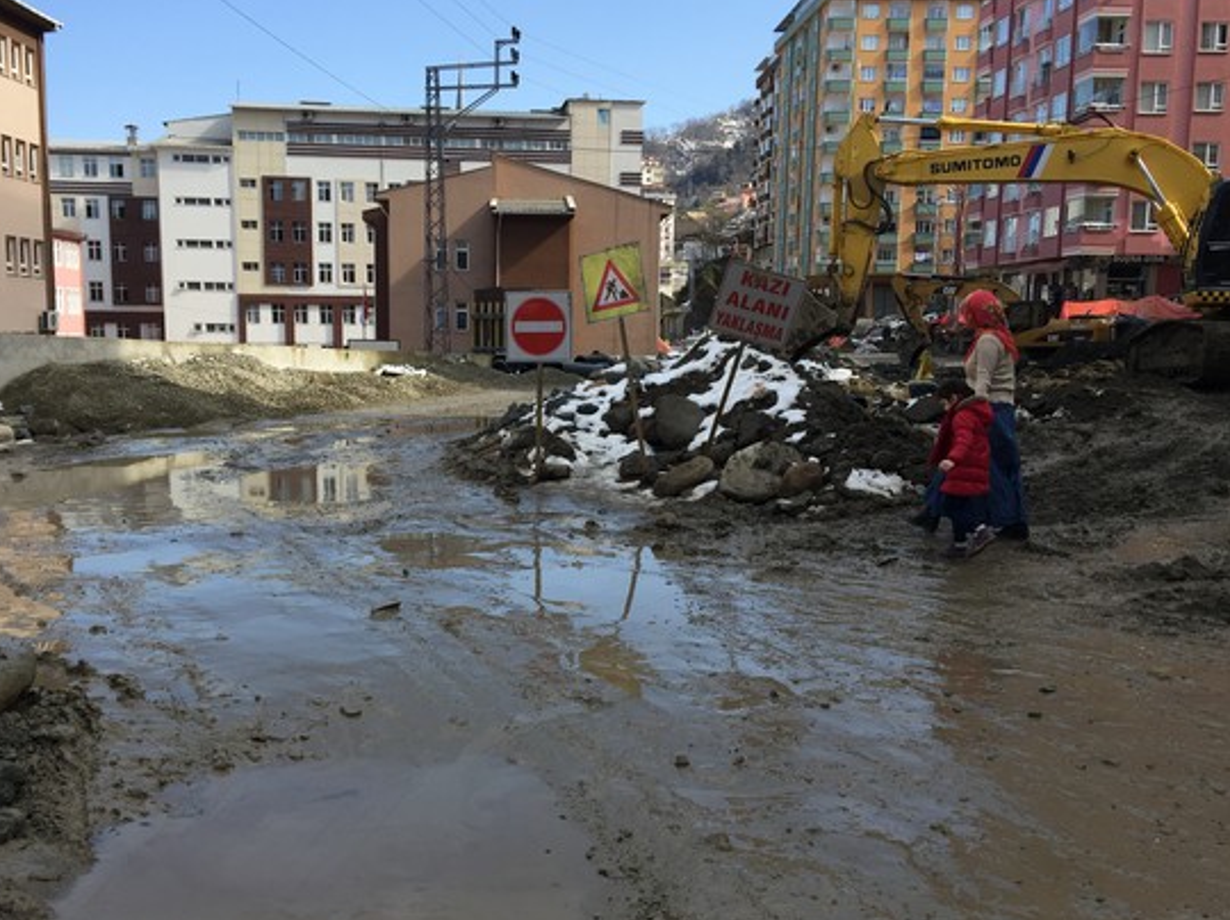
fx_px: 1278
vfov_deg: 39.5
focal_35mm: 36
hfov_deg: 51.3
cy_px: 535
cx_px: 544
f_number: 2.2
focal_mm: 4.15
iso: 32
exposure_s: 1/1236
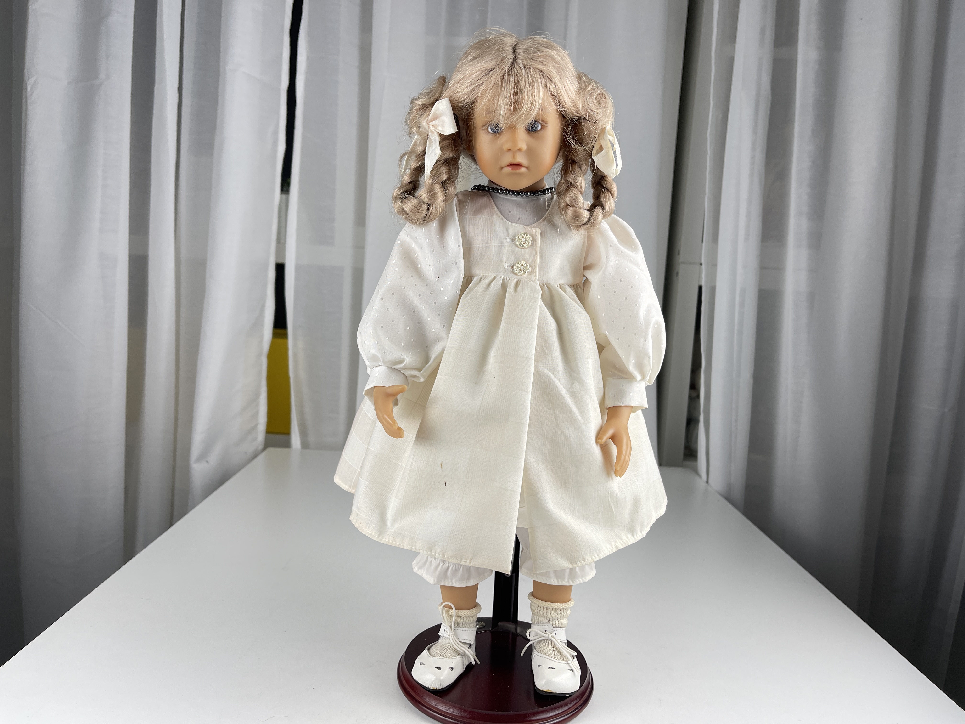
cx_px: 482
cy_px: 362
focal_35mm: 25
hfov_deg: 69.4
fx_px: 697
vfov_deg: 54.9
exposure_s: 1/177
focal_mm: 5.1
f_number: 1.6
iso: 32
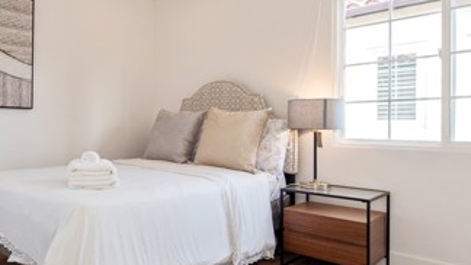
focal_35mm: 29
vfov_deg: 40.1
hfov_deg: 63.1
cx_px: 131
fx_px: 362
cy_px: 138
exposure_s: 1/125
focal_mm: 14
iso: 450
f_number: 5.6
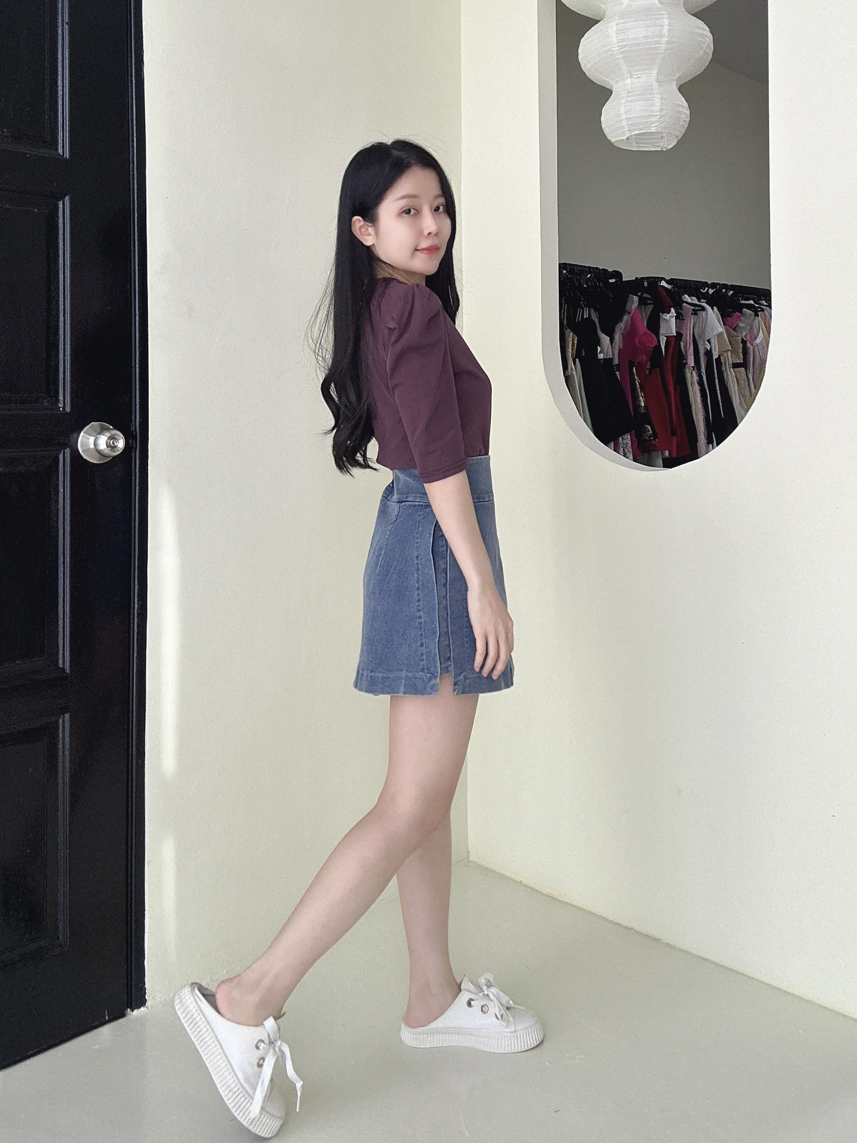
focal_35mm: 23
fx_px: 759
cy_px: 572
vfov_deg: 73.9
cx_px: 428
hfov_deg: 58.9
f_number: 1.9
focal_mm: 2.69
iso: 80
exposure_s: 1/113
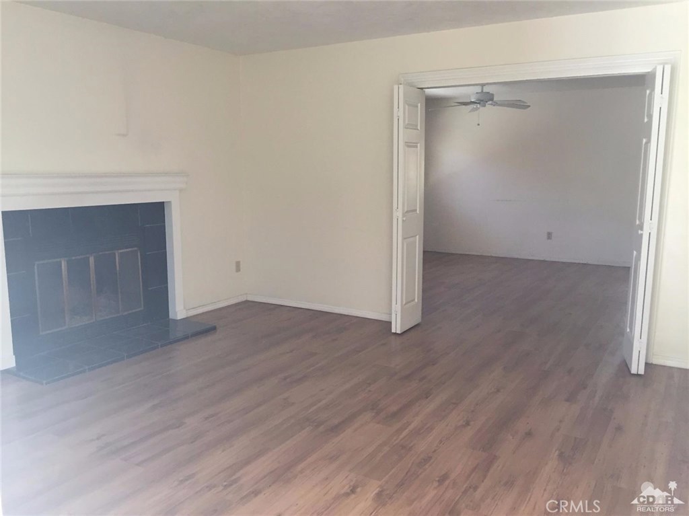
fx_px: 577
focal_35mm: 29
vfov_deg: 48.2
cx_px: 344
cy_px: 258
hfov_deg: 61.7
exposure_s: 1/30
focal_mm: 4.15
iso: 40
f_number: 2.2
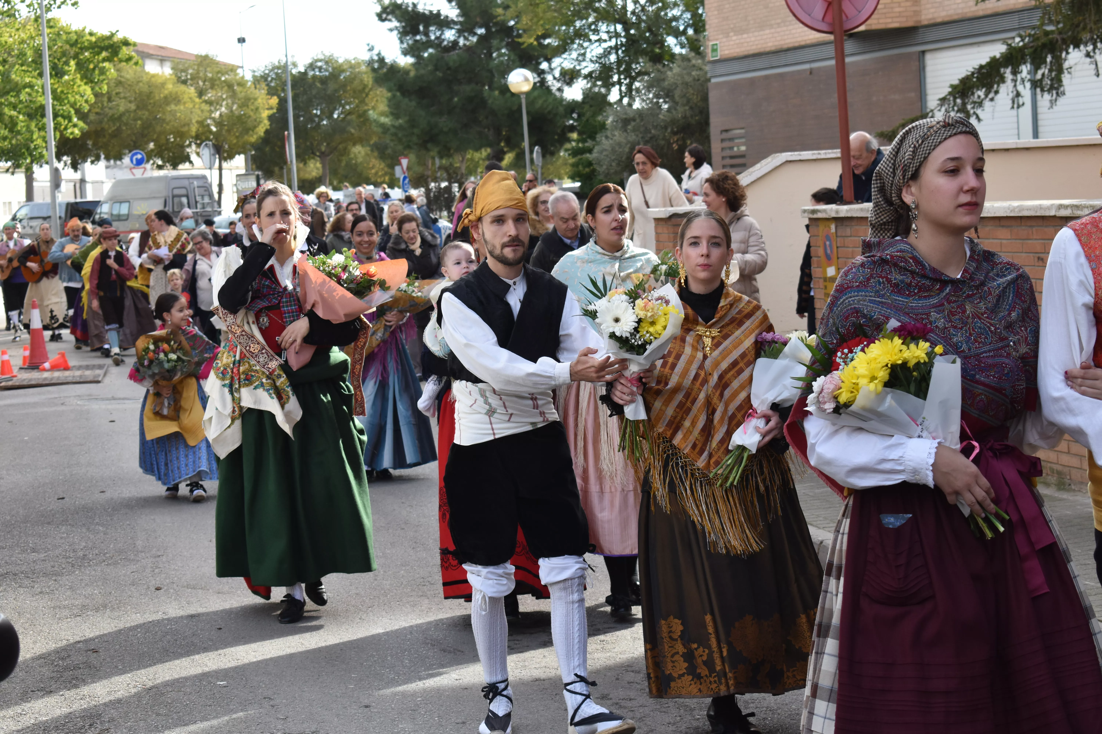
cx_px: 551
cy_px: 367
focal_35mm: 82
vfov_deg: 16.6
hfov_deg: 24.6
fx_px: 2525
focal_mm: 55
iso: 400
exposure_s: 1/250
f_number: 8
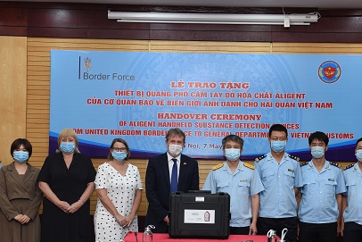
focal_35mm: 65
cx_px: 204
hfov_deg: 30.9
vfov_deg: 20.9
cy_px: 159
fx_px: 654
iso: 400
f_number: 6.3
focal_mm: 44
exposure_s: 1/50
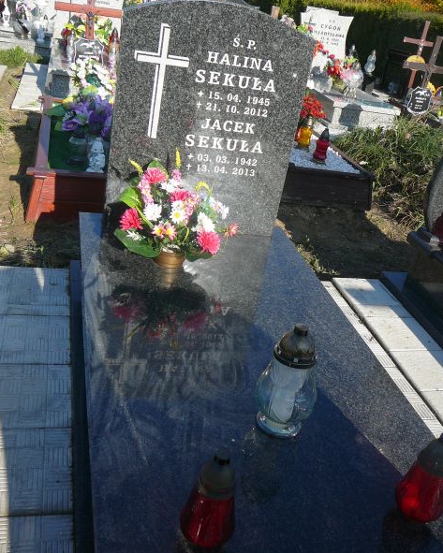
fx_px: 606
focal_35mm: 37
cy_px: 277
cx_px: 220
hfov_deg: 40.1
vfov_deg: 49.1
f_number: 2.8
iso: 80
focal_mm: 5.2
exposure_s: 1/800
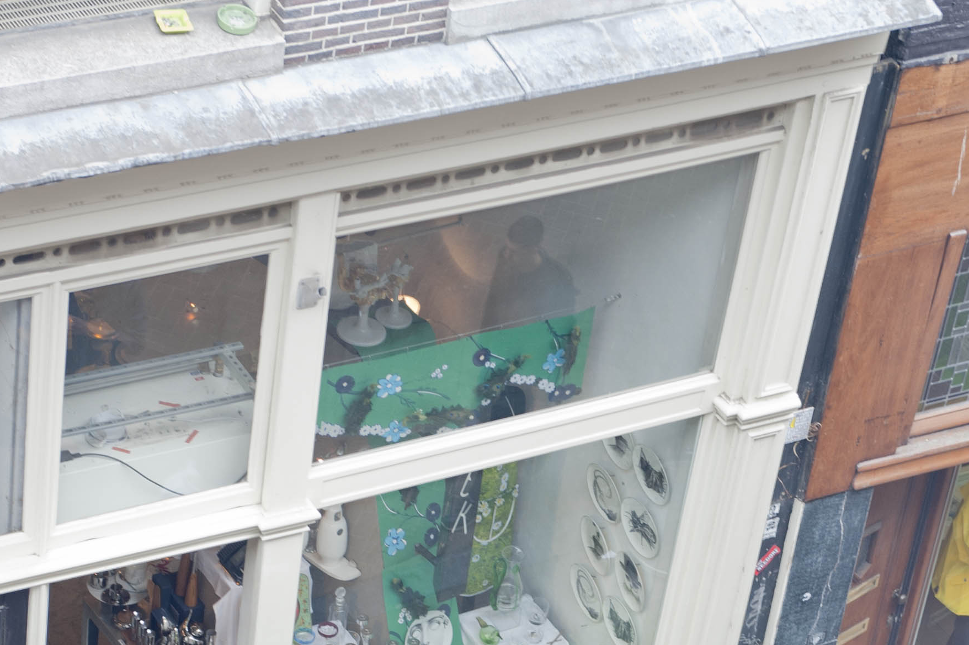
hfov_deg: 16.3
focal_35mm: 126
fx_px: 3390
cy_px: 779
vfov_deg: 10.7
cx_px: 584
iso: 400
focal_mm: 52
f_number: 4
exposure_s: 1/125
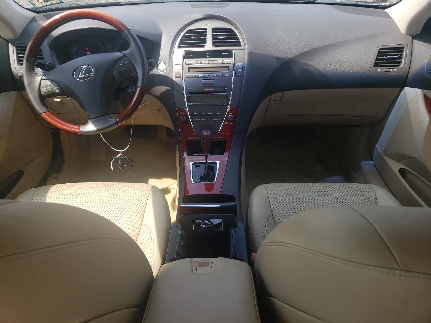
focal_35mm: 26
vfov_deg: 53.1
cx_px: 216
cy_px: 162
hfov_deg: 67.3
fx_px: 324
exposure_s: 1/769
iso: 50
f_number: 1.5
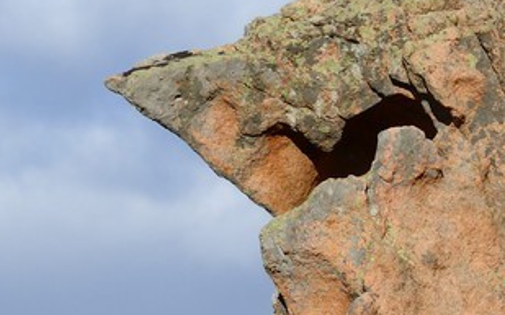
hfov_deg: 2.5
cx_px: 174
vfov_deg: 1.6
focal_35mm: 843
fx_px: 11600
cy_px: 865
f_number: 14
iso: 200
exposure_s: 1/200
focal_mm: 160
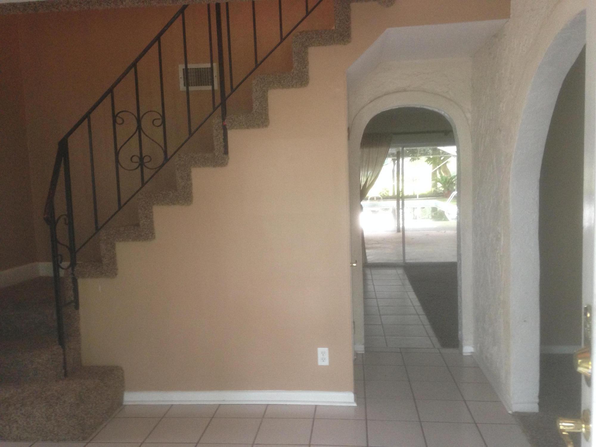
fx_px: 568
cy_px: 224
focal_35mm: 33
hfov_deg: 55.4
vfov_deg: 42.9
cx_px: 298
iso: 200
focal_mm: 4.12
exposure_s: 1/20
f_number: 2.4
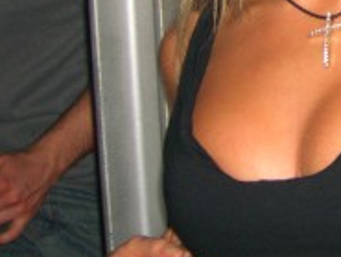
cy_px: -76
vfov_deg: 11.7
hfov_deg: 14.7
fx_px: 1212
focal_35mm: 123
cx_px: 536
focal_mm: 7.9
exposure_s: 1/60
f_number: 2.8
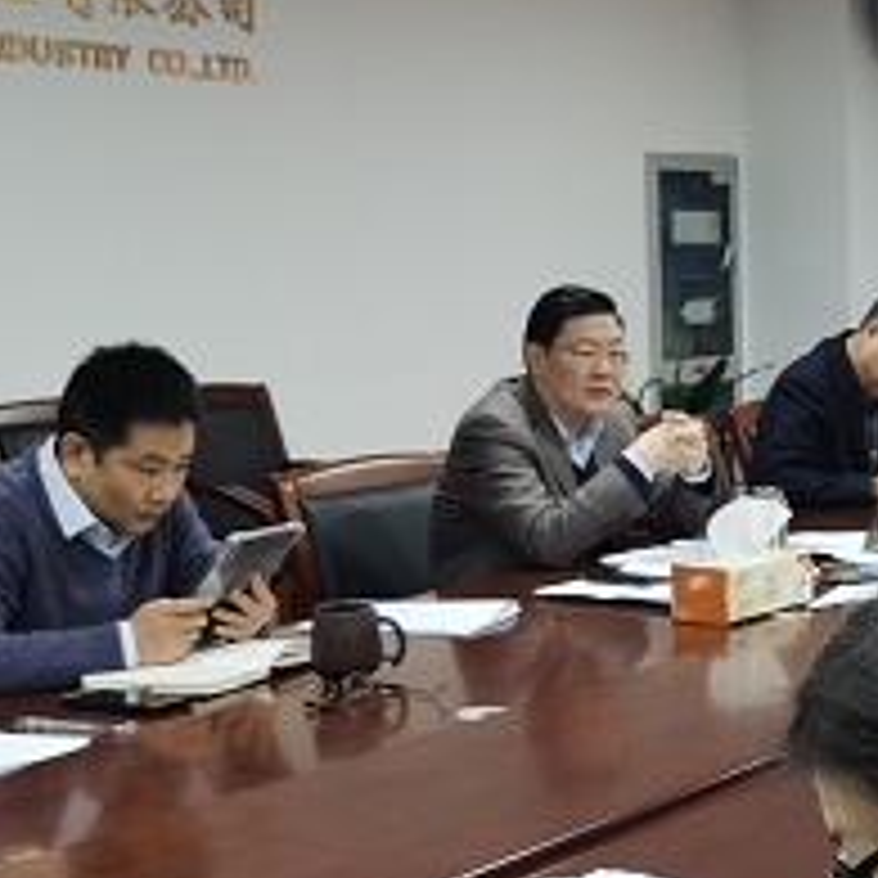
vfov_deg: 22.5
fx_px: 2210
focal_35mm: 77
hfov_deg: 21.3
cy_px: 425
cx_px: 977
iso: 160
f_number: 1.6
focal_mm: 5.56
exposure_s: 1/100
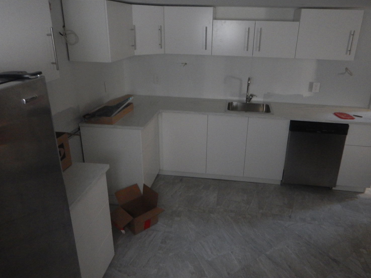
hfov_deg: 67.2
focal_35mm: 26
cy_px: 133
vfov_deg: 53.1
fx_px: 279
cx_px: 197
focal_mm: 4.3
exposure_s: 1/6
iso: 800
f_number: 2.8
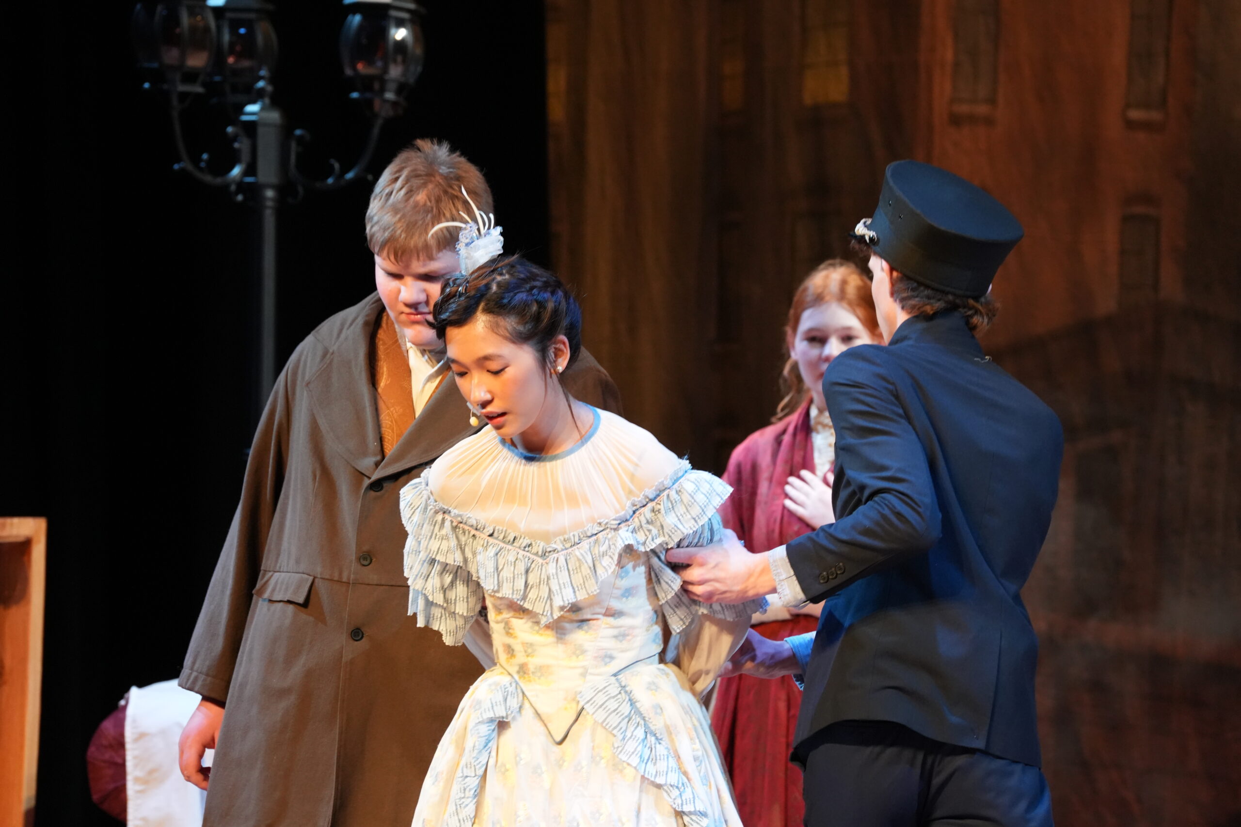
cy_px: 414
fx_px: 8135
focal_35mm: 236
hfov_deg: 8.7
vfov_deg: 5.8
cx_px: 620
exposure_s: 1/125
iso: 5000
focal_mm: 236
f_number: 8
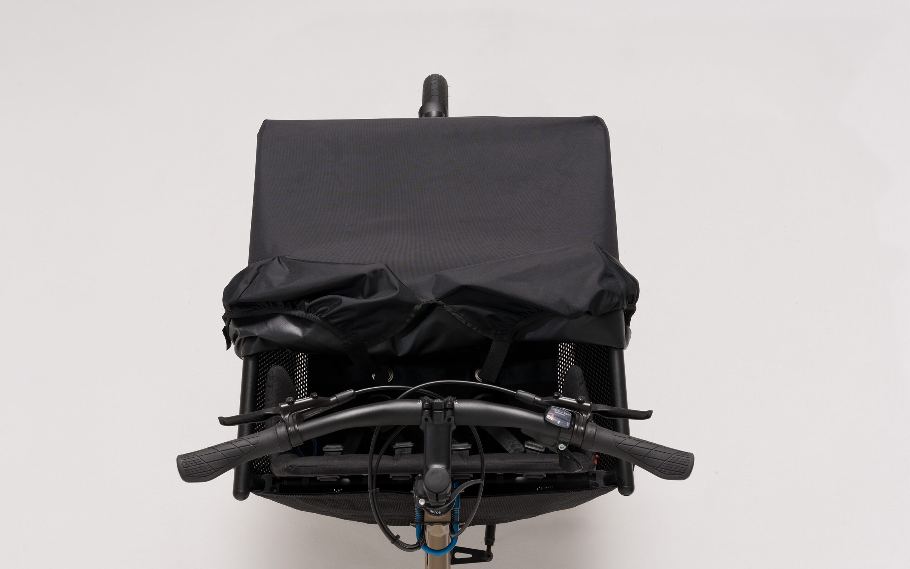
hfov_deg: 48.5
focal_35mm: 41
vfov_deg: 31.5
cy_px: 293
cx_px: 452
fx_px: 1010
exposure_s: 1/100
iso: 100
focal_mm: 39.7
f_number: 11
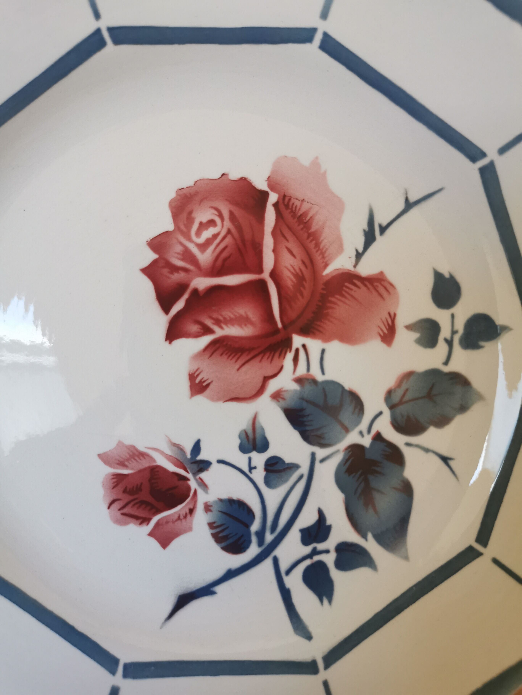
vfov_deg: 65.3
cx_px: 261
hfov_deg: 51.4
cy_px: 348
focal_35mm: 27
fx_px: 543
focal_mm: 5.58
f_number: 1.8
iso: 160
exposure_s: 1/50
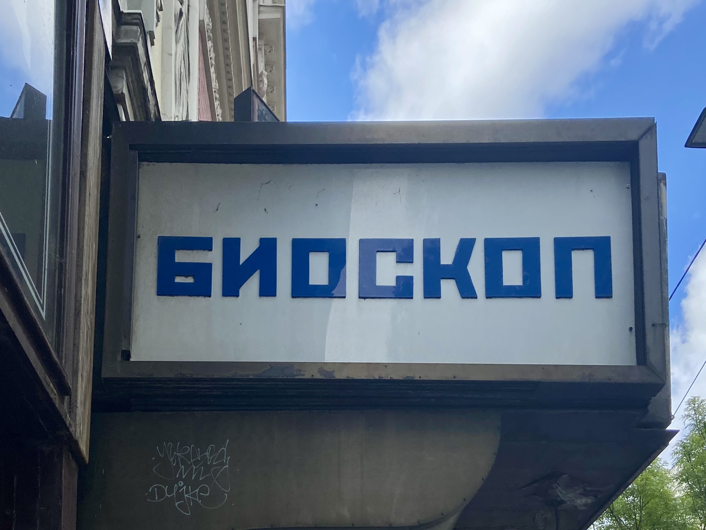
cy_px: 265
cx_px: 353
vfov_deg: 53.1
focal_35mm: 26
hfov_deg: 67.3
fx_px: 530
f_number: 1.8
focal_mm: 4.25
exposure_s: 1/1996
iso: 32
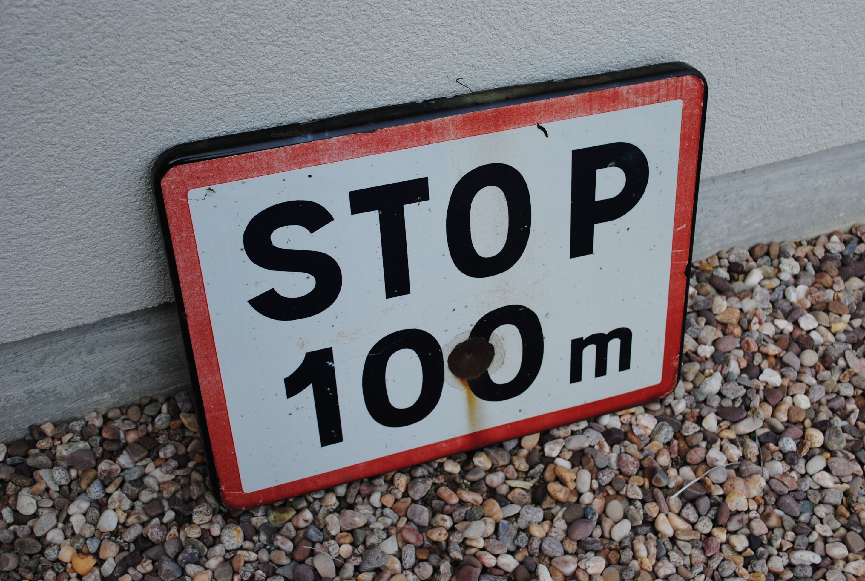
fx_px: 1156
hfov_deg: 41.0
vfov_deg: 28.2
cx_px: 432
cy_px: 290
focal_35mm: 48
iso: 100
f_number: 6.3
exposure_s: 1/160
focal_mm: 32
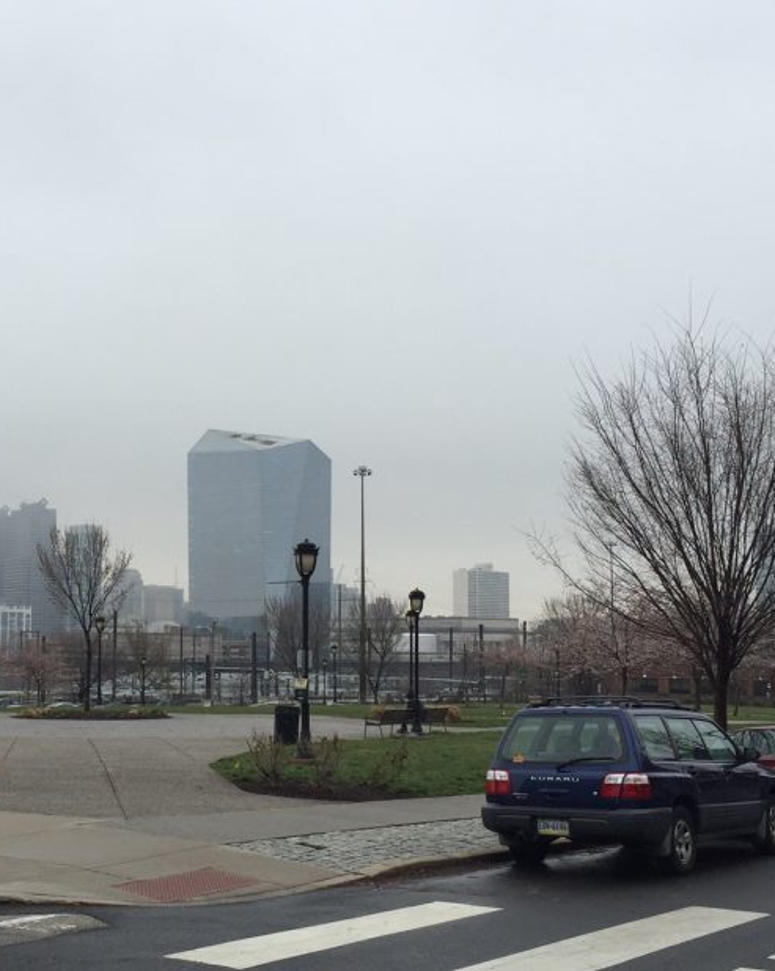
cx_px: 182
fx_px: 1349
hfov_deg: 31.4
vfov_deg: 39.5
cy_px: 543
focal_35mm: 47
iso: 32
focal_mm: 4.15
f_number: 2.2
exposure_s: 1/1364
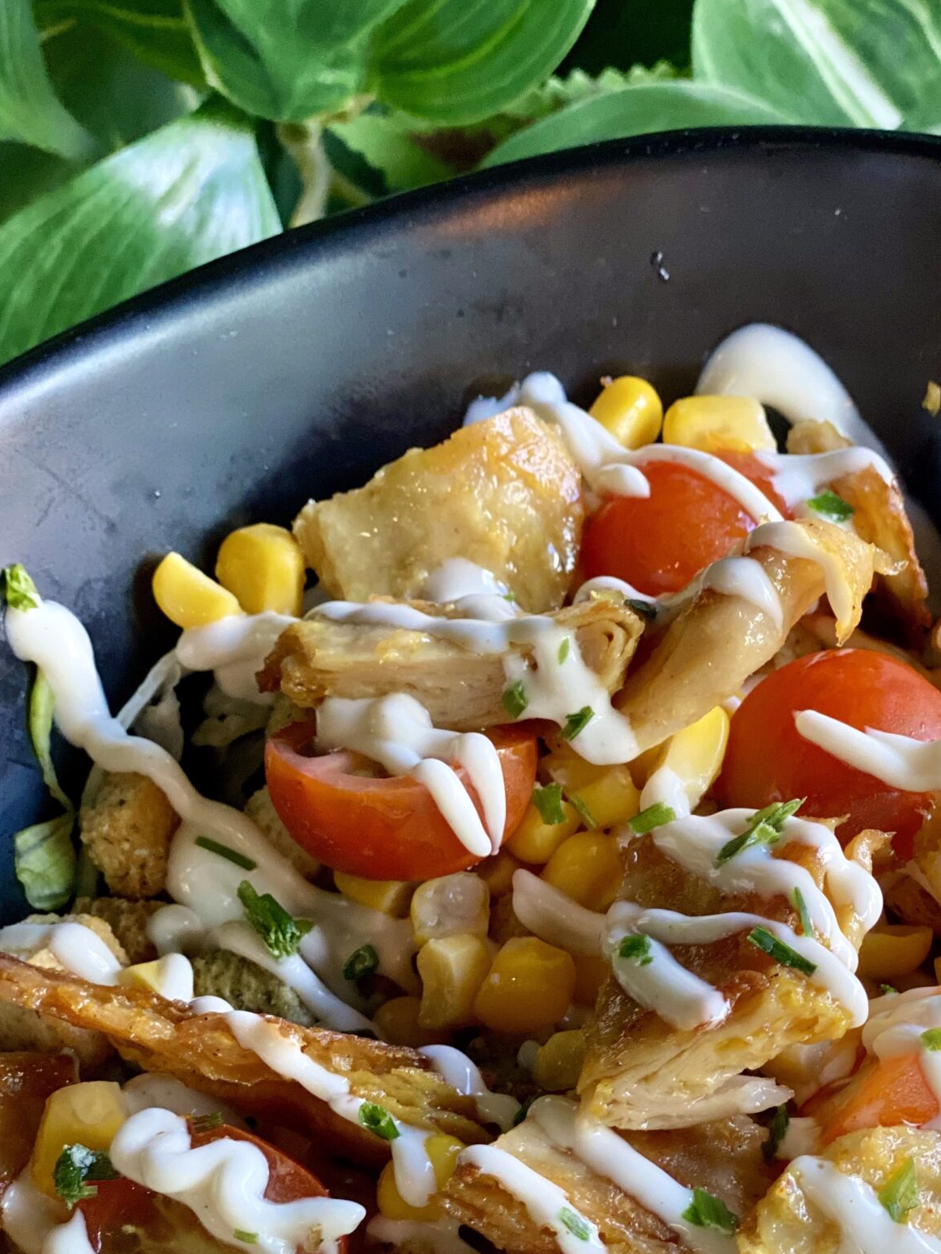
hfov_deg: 17.1
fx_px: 3117
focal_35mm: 86
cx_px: 722
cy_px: 970
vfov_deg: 22.5
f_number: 2
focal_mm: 6
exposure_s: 1/122
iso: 160
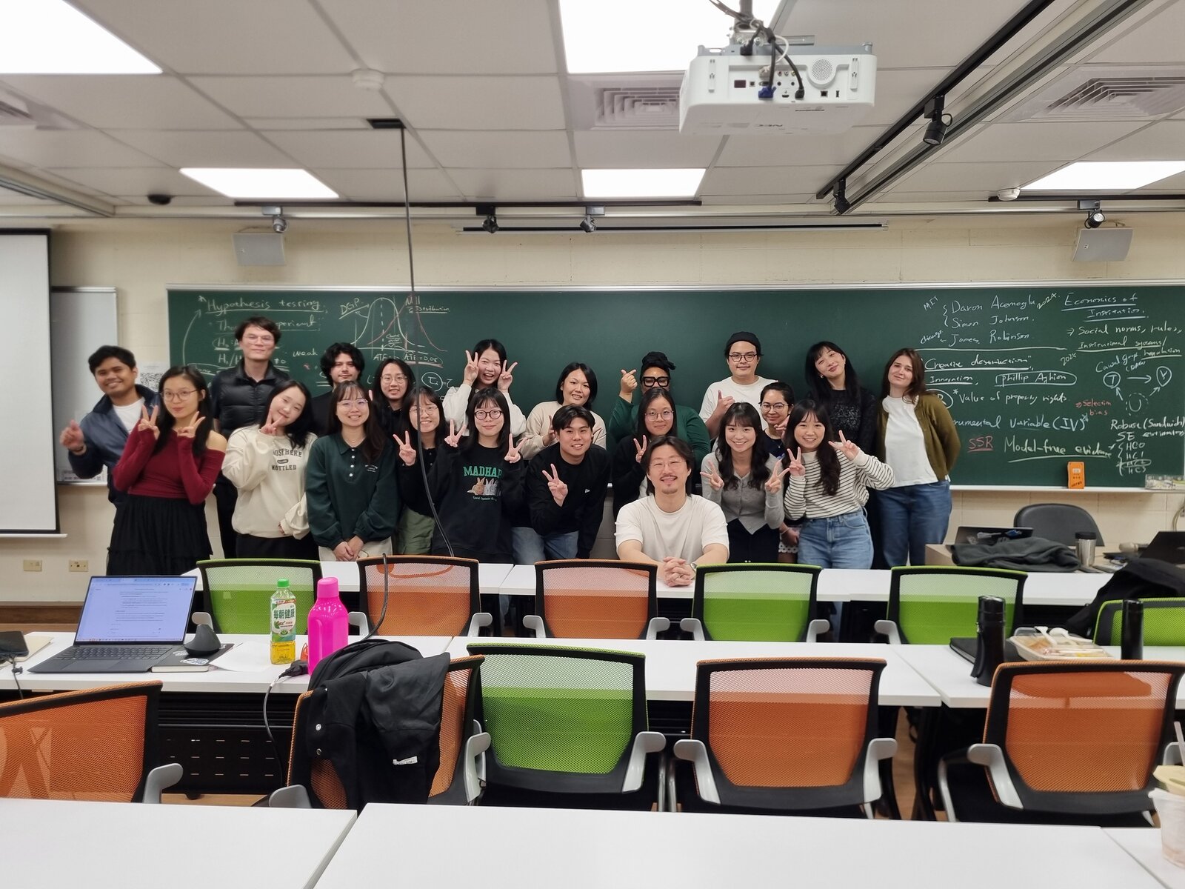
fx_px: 890
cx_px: 592
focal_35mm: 26
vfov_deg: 53.1
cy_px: 444
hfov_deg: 67.3
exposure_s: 1/120
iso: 80
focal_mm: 5.4
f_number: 1.8
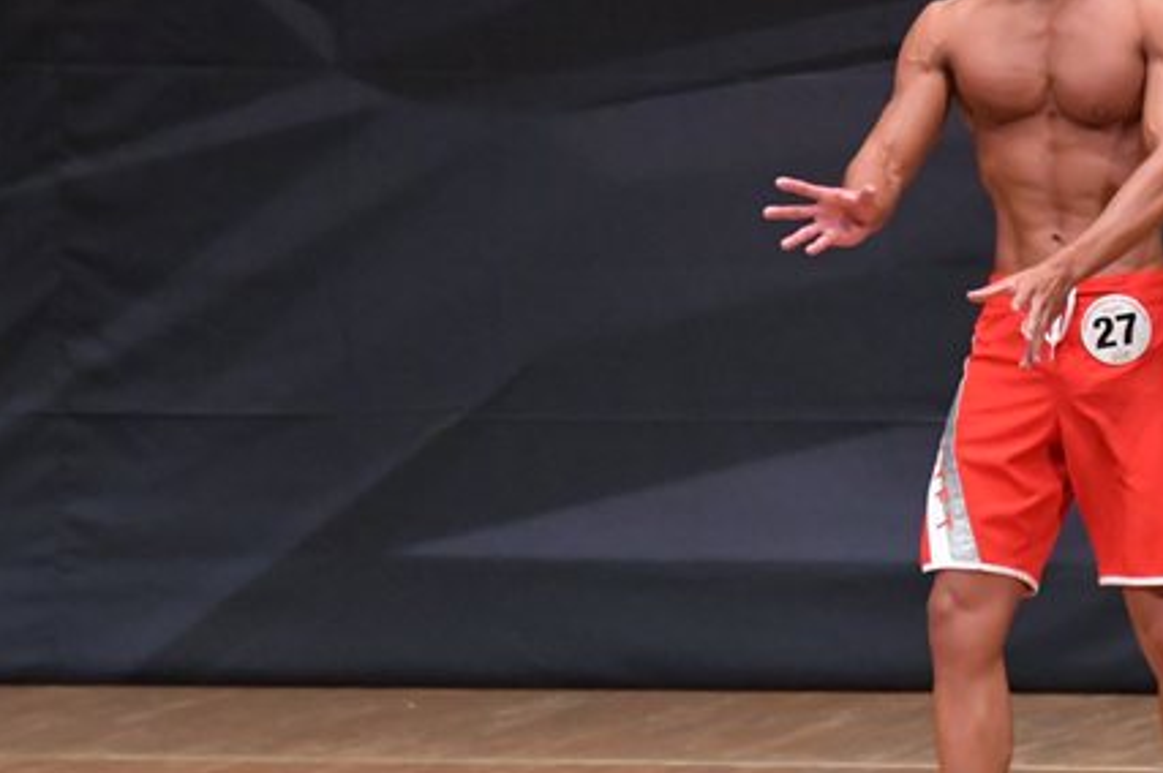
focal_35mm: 517
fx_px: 16689
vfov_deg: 2.7
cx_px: 1023
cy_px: 346
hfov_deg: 4.0
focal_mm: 190
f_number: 5.6
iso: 6400
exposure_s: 1/400
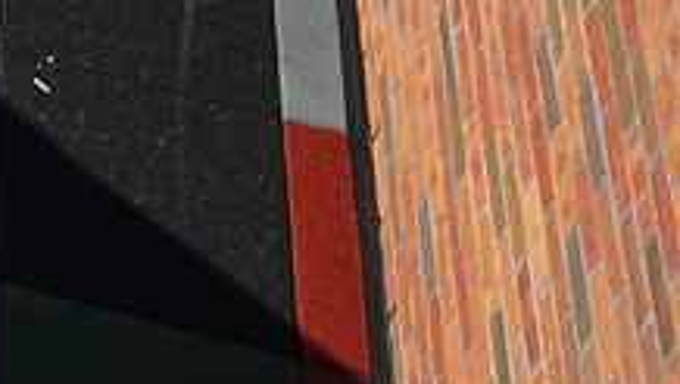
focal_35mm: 166
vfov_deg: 6.5
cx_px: -889
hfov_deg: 11.1
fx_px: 2995
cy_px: -874
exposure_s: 1/2695
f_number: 1.5
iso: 50
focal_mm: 5.7
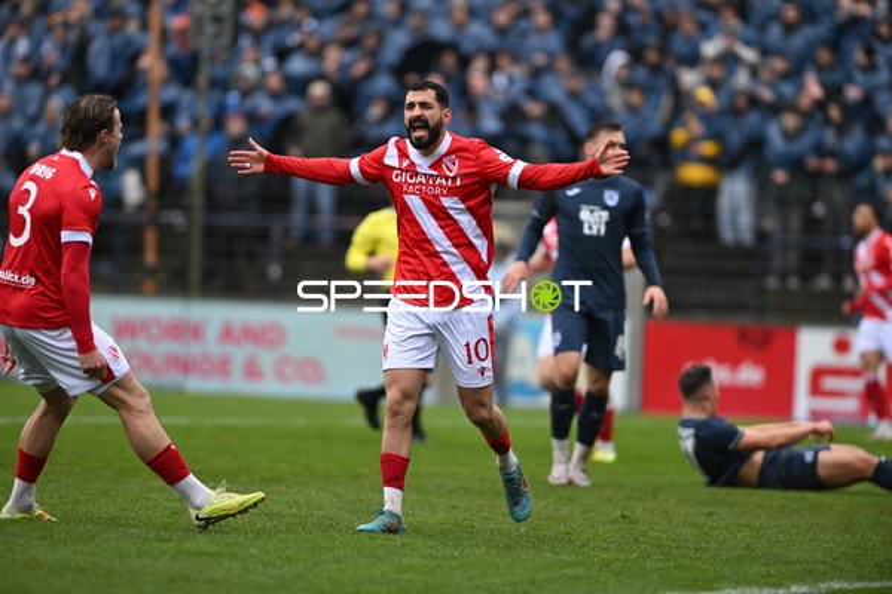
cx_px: 446
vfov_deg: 4.6
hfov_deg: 6.9
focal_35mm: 300
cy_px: 297
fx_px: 7433
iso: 1250
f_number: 3.2
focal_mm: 300
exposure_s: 1/2000
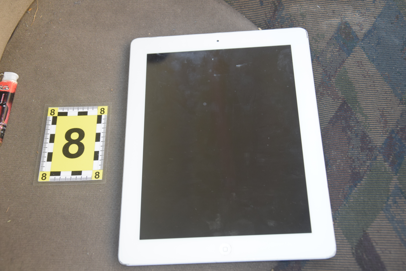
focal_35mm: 48
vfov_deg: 28.1
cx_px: 203
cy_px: 136
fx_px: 541
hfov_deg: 41.1
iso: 500
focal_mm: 32
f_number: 5.6
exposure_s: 1/125
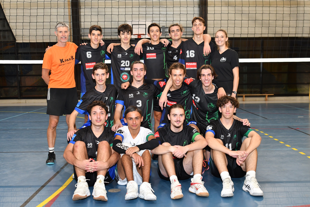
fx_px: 400
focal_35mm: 46
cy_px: 104
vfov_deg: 28.9
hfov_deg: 42.3
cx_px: 155
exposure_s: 1/60
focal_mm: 31
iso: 800
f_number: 3.5
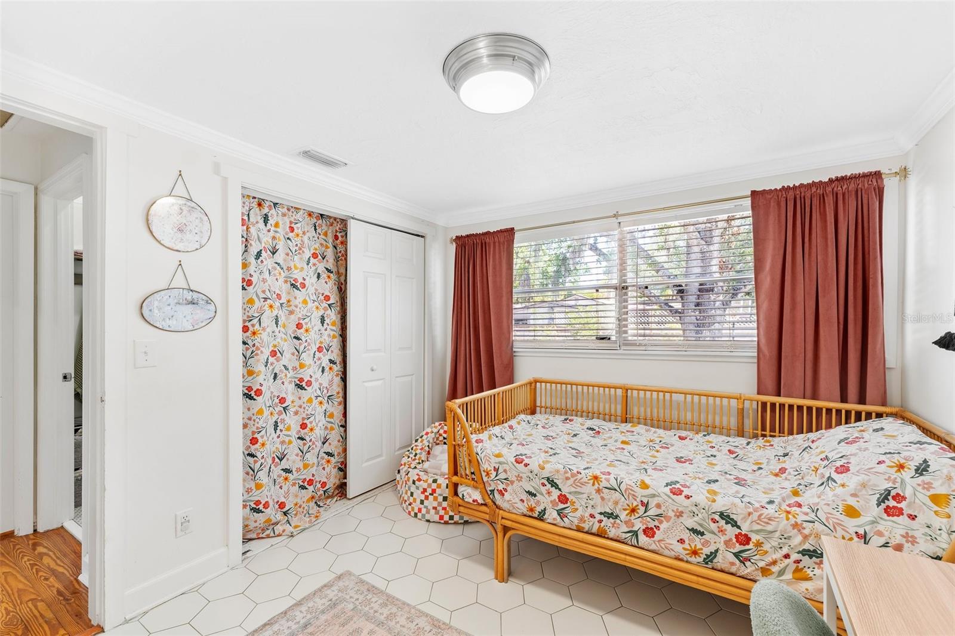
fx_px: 398
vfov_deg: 77.3
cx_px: 478
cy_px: 318
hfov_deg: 100.4
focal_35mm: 15
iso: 160
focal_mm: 10
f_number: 8
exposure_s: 1/2
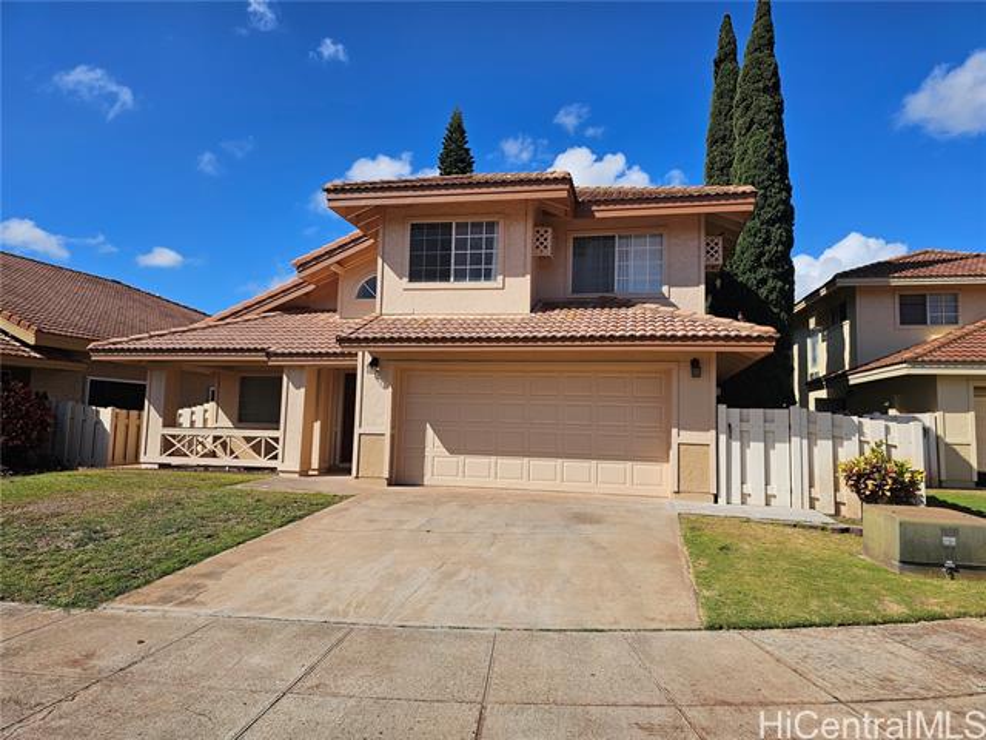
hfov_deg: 73.9
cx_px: 493
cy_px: 370
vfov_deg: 58.9
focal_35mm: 23
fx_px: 655
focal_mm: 6.3
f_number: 1.7
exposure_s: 1/1529
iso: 16
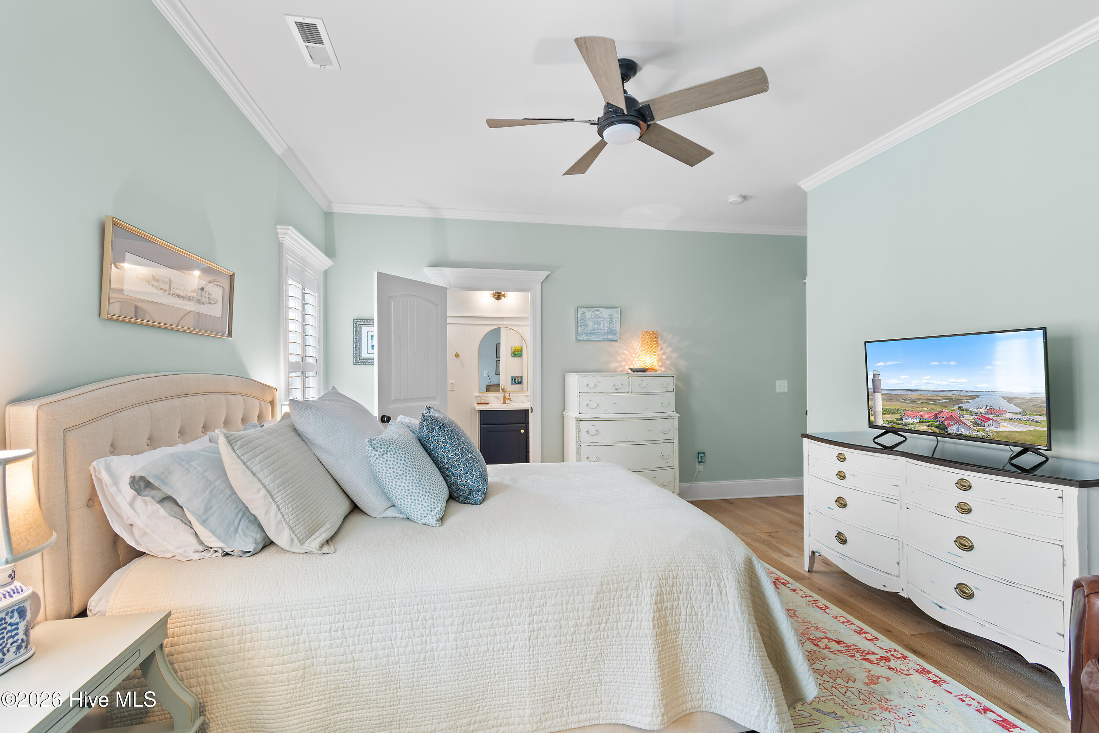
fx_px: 458
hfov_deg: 100.4
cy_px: 366
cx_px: 550
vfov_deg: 77.3
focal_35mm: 15
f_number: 4.5
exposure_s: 1/3
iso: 100
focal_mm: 10
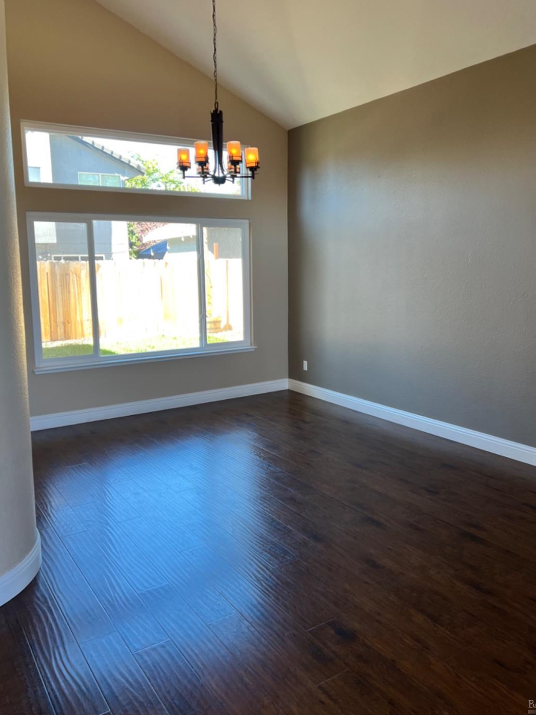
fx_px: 578
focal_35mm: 28
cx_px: 282
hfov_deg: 49.7
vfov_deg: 63.4
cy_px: 337
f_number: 1.5
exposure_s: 1/120
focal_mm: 5.7
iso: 80
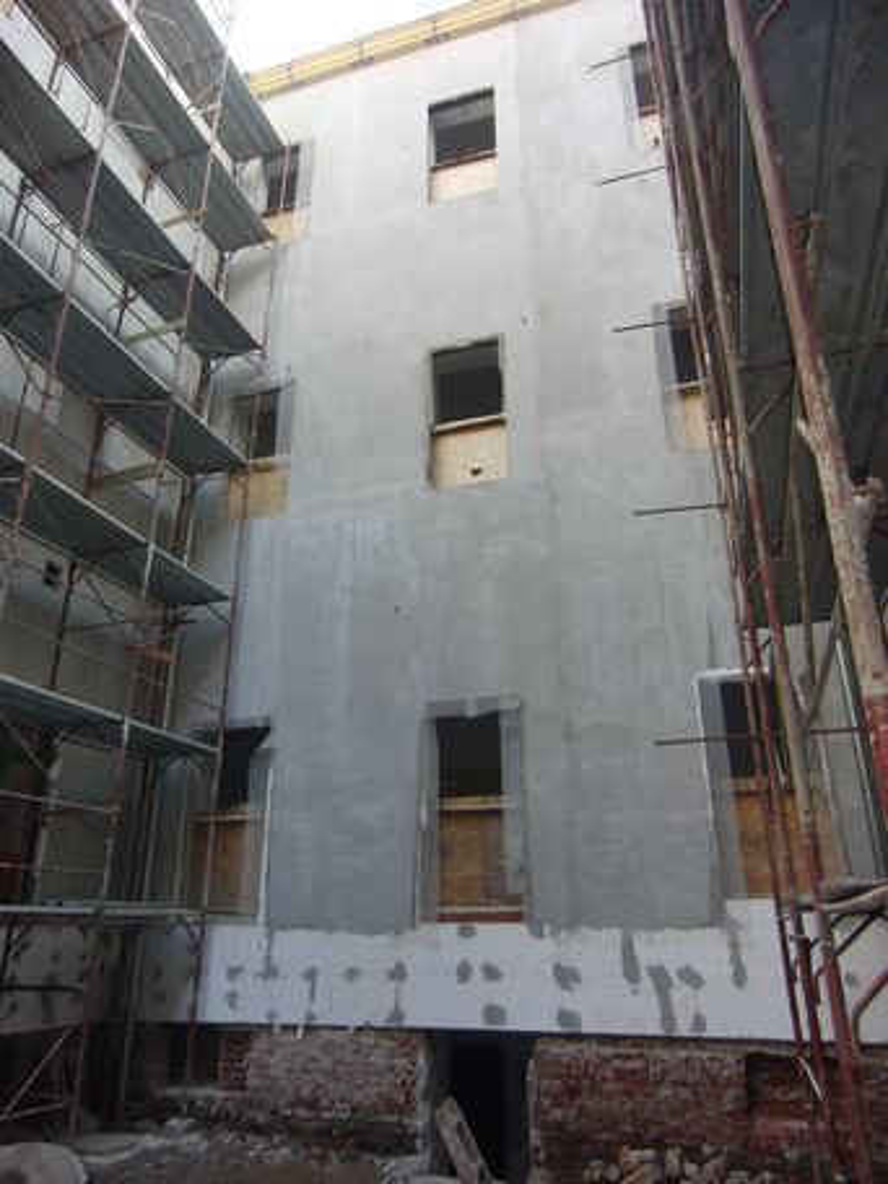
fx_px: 821
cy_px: 592
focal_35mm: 24
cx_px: 444
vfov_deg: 71.6
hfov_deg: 56.8
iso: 100
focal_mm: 4.3
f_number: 3.2
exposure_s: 1/60
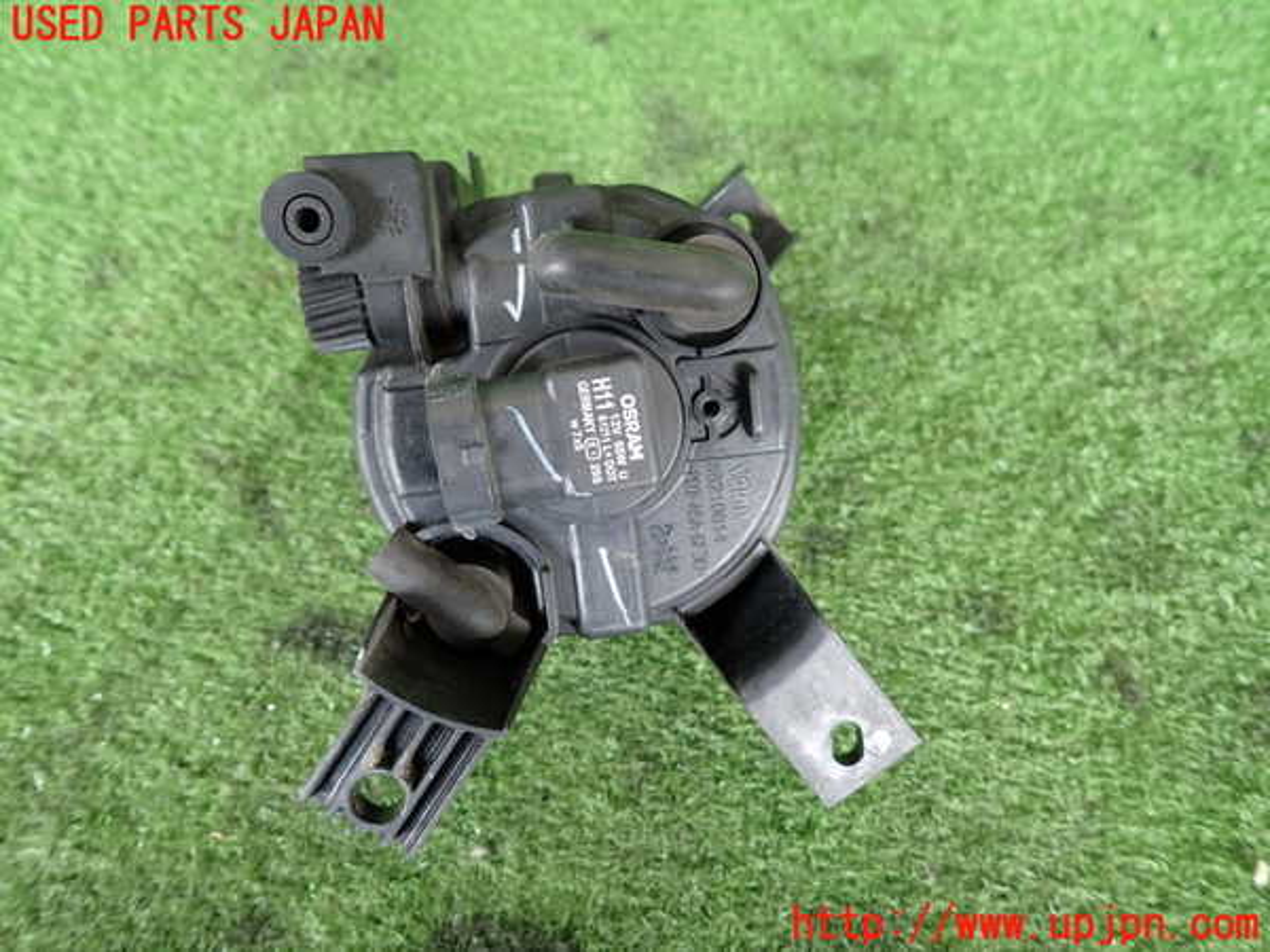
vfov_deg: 54.9
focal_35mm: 25
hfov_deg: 69.4
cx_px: 635
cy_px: 476
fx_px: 917
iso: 200
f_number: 2
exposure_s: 1/40
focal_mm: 4.5
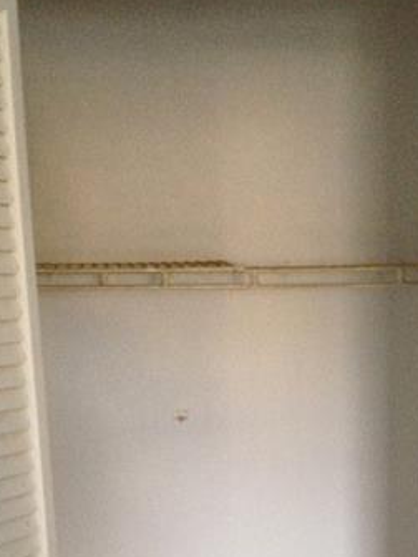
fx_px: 1288
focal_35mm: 80
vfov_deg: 23.1
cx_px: 280
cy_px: 593
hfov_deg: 18.4
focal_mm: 4.28
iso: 320
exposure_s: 1/20
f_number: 2.4
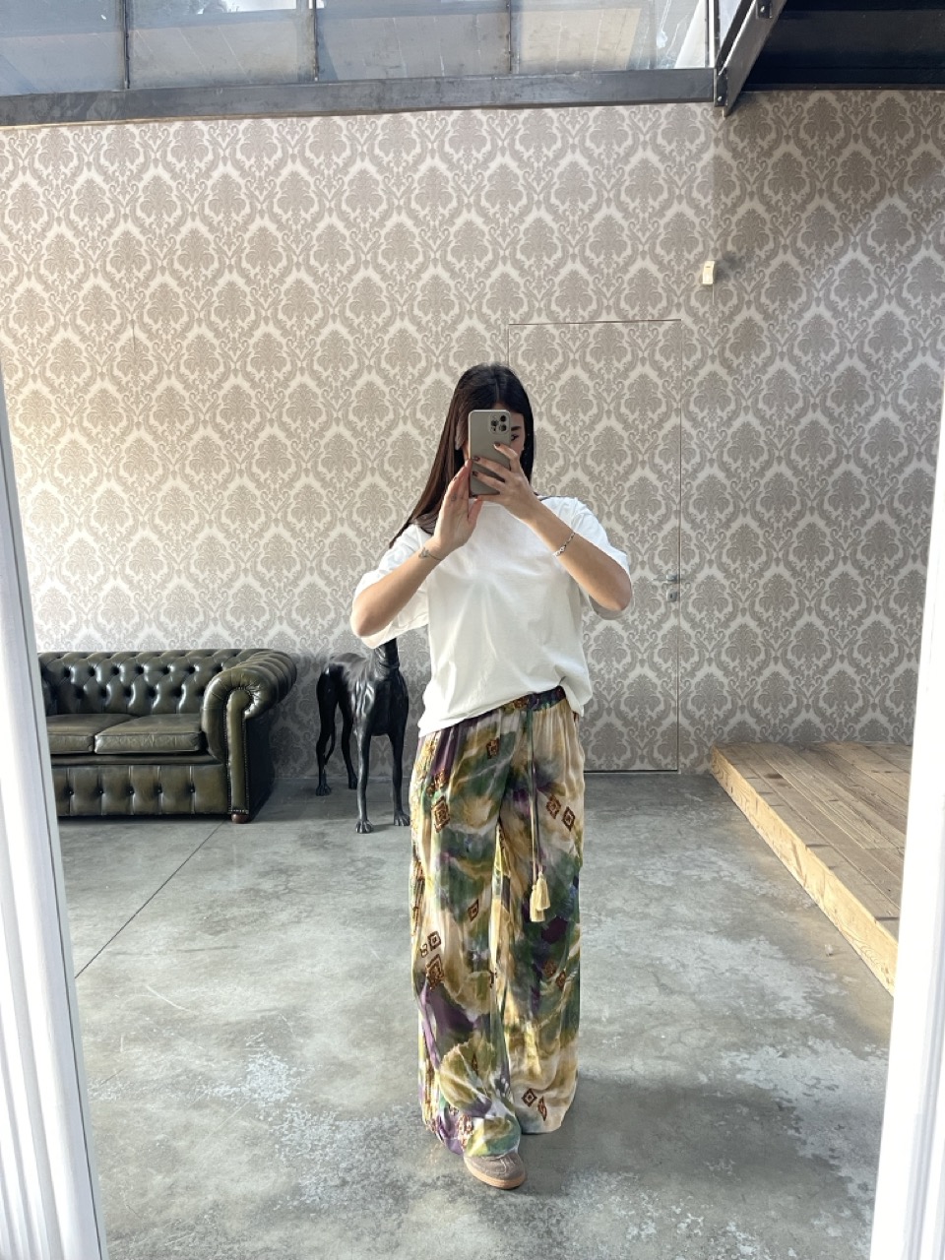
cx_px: 472
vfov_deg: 69.4
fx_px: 910
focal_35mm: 25
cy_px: 630
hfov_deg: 54.9
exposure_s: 1/80
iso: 125
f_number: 1.6
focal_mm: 5.1
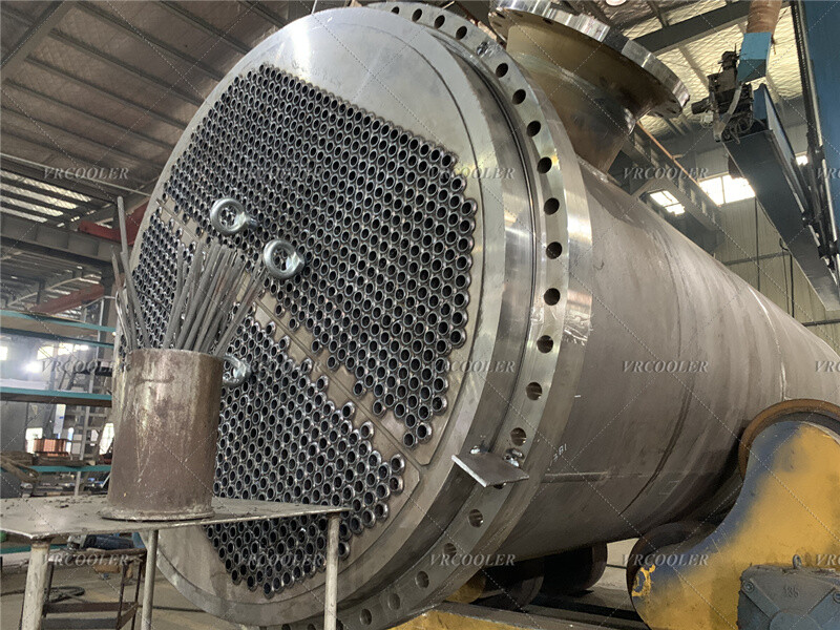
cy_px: 315
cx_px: 420
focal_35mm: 26
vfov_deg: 53.1
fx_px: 631
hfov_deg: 67.3
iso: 400
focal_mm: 4.25
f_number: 1.8
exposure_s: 1/25
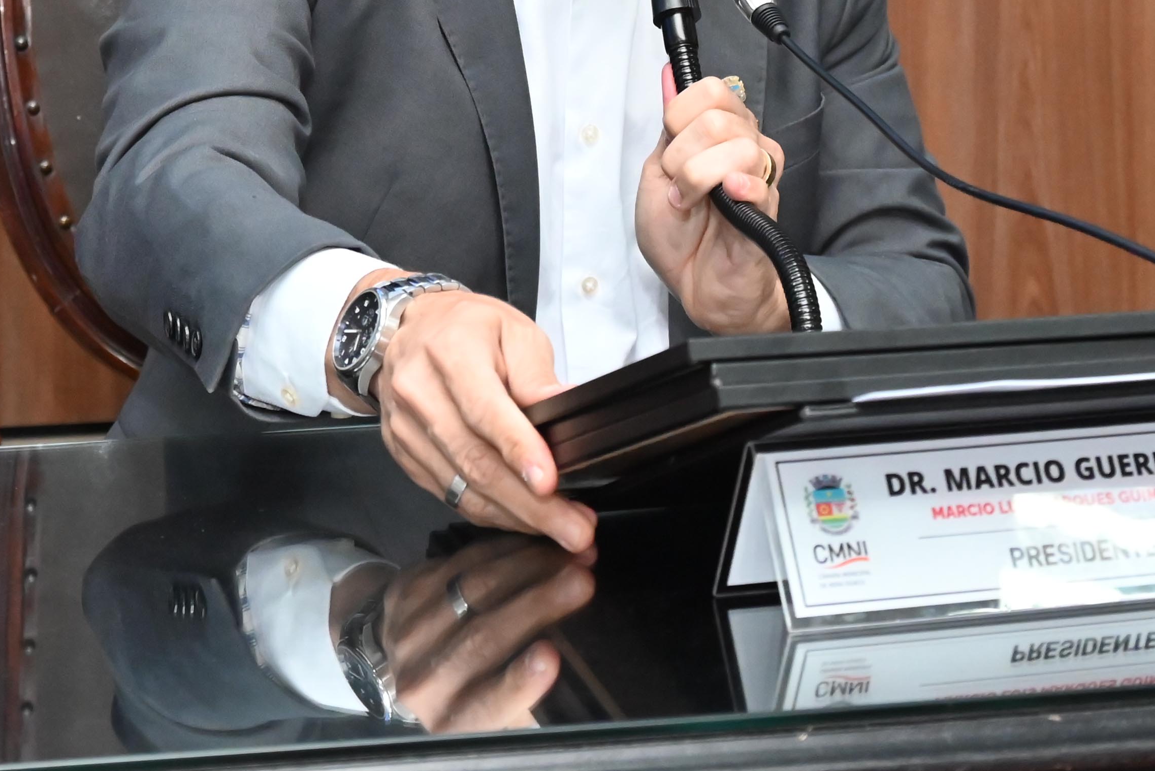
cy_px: -79
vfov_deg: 10.7
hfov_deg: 16.1
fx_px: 4076
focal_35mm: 127
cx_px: 386
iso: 5000
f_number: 5.3
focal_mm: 48
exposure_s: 1/60
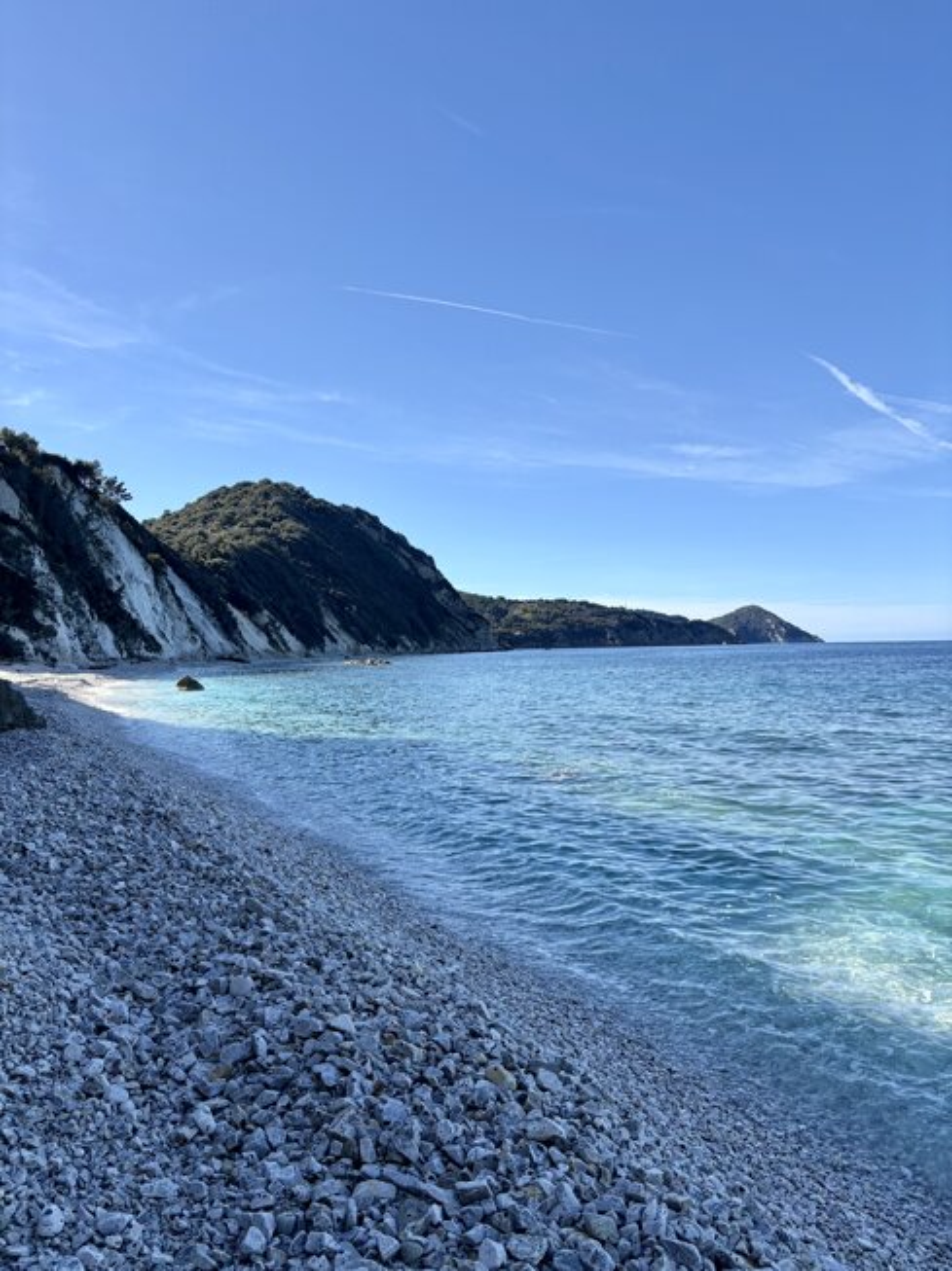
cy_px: 636
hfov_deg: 53.0
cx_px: 476
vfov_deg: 67.3
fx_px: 954
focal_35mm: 26
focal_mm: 5.96
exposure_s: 1/2985
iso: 50
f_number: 1.6
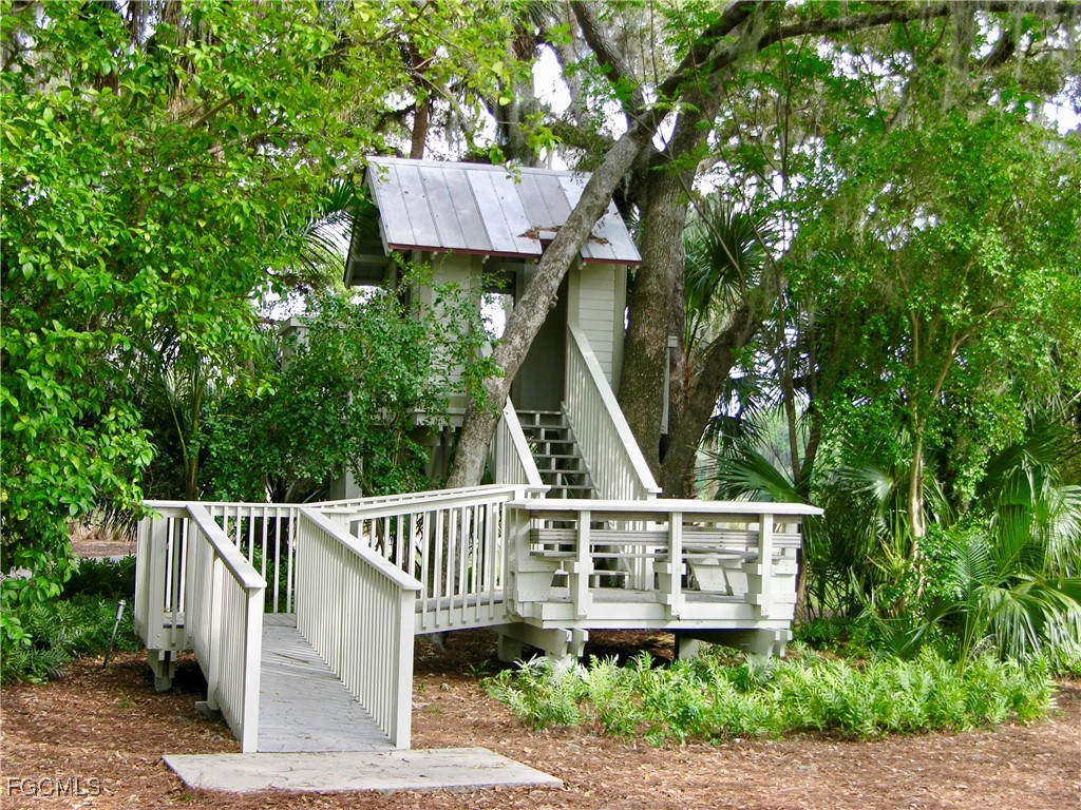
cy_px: 405
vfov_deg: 25.2
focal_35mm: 58
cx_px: 540
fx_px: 1811
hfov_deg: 33.2
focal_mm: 14.7
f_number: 3.1
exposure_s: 1/79.6
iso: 50
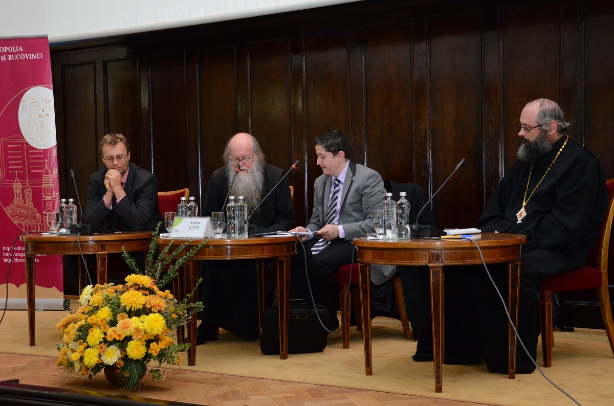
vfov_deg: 25.6
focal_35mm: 52
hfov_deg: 37.9
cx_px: 307
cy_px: 203
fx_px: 893
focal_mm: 35
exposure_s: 1/100
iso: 3200
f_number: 5.6
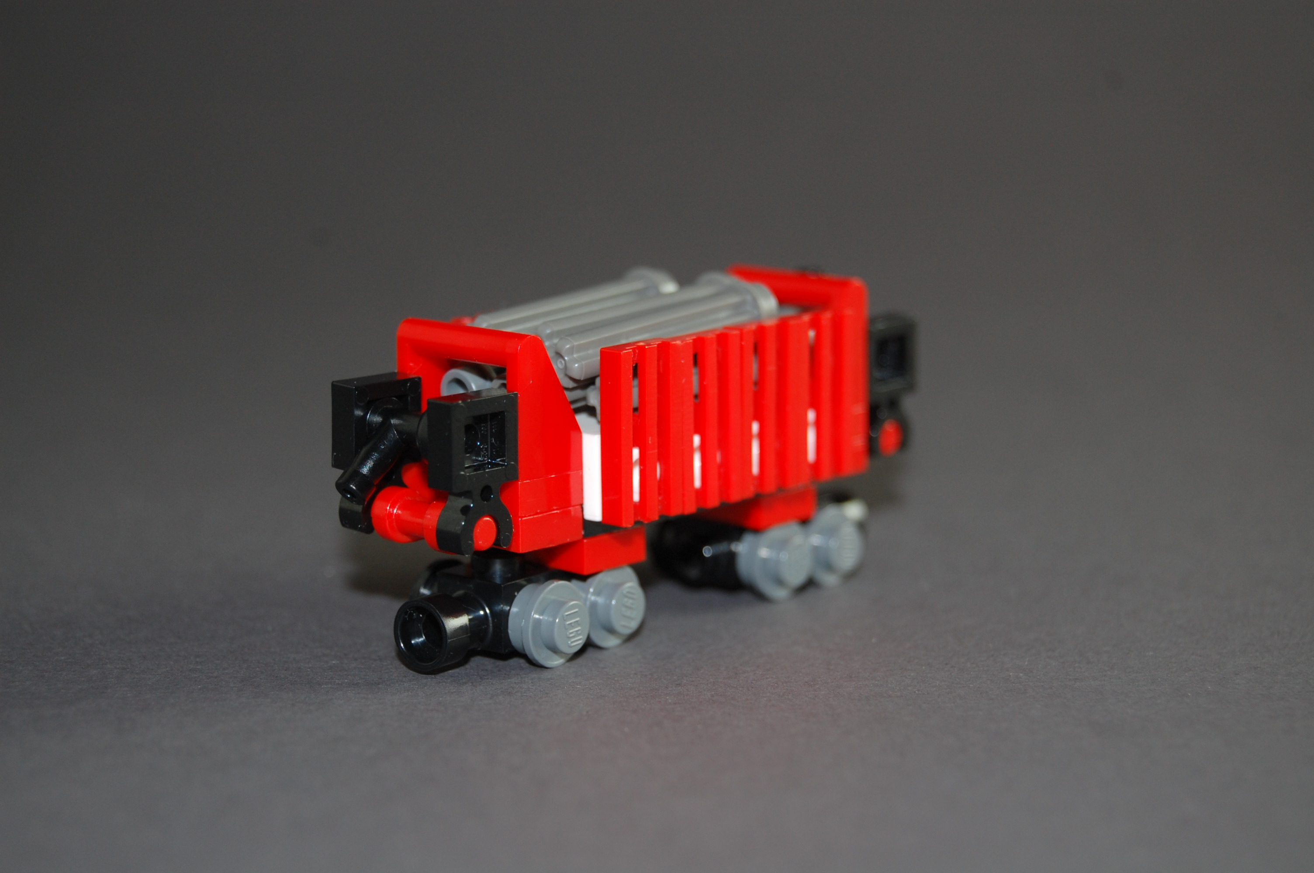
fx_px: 3009
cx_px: 657
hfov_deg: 24.6
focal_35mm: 82
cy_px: 436
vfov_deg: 16.5
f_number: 5.6
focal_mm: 55
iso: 400
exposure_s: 1/60
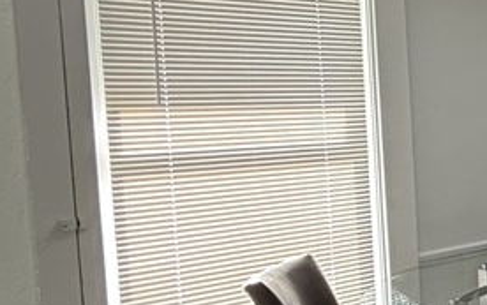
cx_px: 886
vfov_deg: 23.6
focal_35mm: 55
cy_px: 132
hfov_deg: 21.9
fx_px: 731
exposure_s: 1/120
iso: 200
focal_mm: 2.22
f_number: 2.2
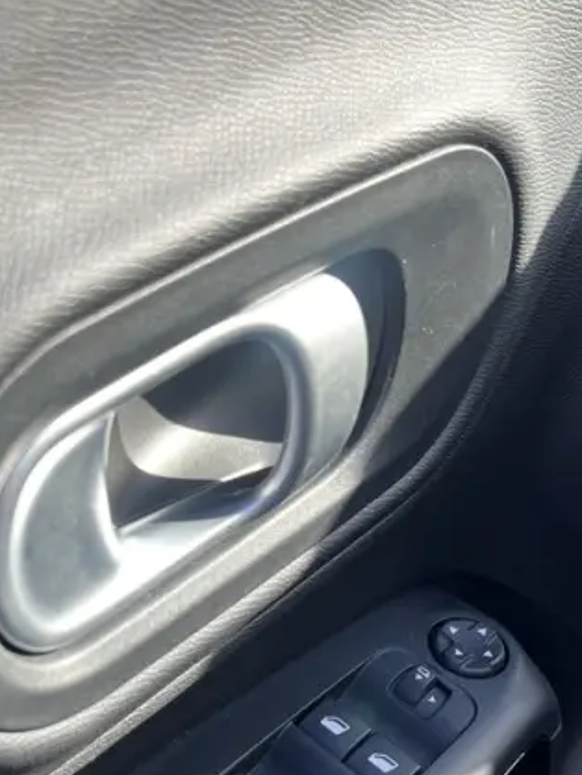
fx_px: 1187
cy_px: 637
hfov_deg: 27.5
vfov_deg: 34.8
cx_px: 259
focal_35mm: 53
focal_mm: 5.7
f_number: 1.5
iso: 40
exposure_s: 1/251
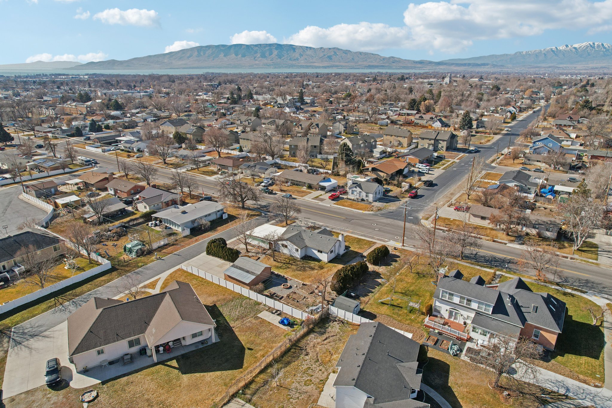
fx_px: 374
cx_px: 306
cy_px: 204
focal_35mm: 22
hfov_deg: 78.6
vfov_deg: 57.2
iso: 140
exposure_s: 1/90
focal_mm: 8.4
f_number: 2.8
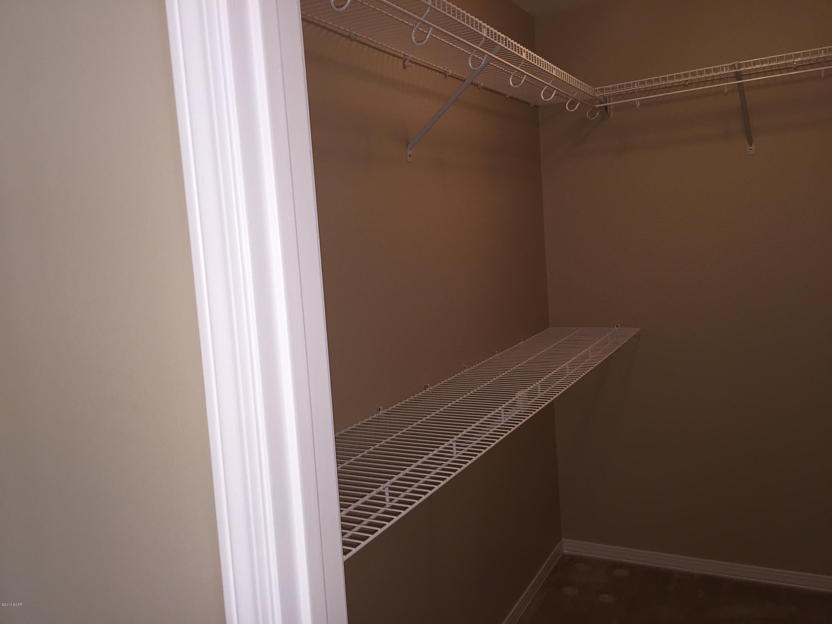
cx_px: 416
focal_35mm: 29
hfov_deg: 61.7
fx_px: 697
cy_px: 312
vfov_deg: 48.2
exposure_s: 1/30
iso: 50
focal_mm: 4.15
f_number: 2.2
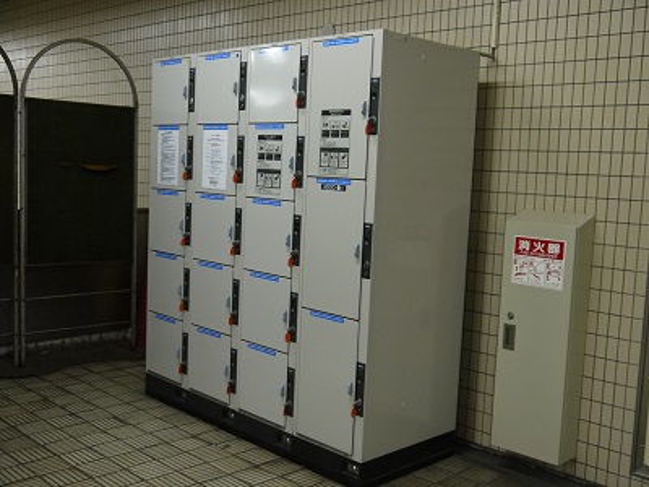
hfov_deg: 44.8
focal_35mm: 42
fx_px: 787
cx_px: 324
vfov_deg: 34.3
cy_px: 244
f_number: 4.3
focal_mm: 21
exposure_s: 1/40
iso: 800
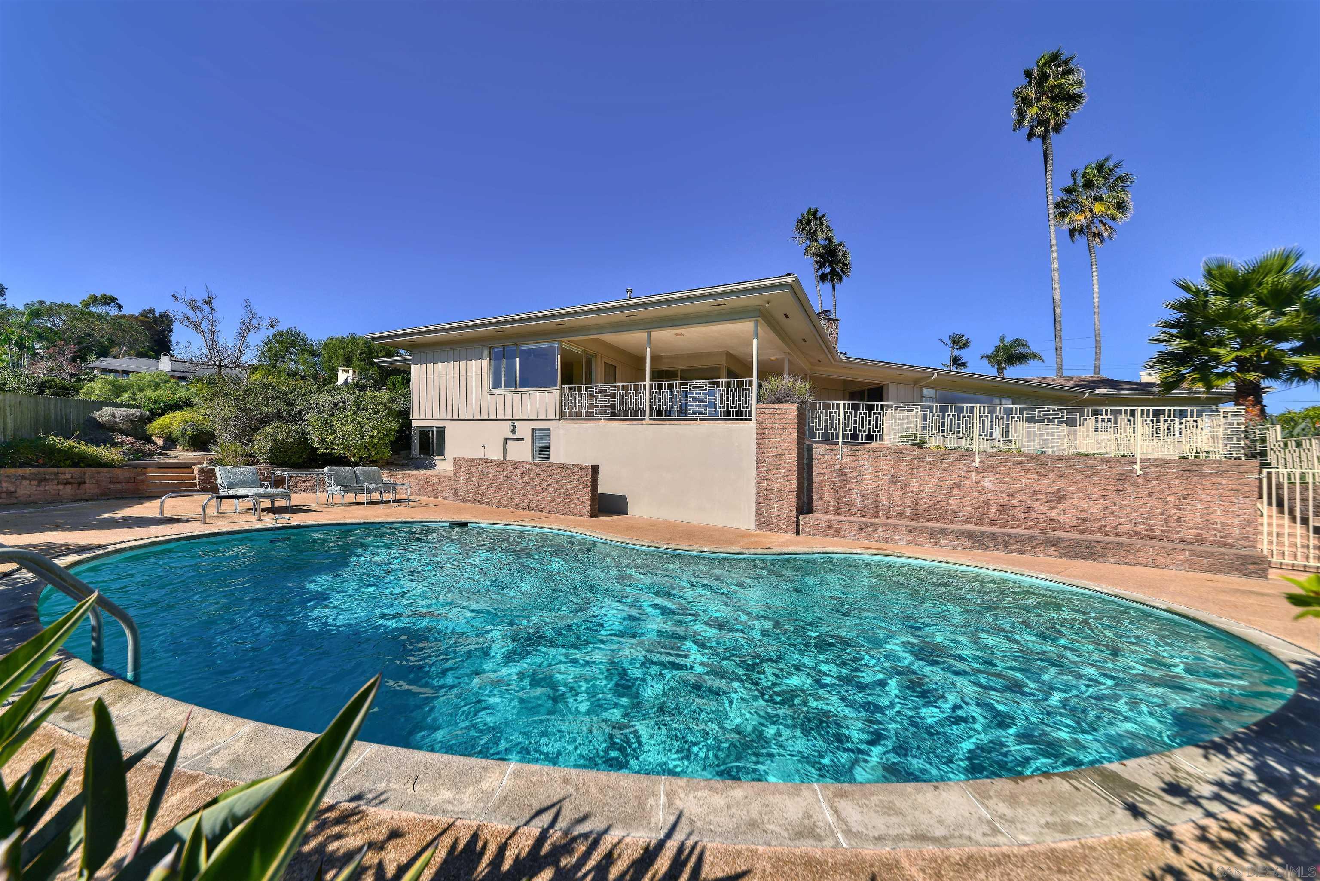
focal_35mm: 12
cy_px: 440
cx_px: 660
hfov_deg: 112.6
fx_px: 440
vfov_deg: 90.0
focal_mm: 12
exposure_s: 1/800
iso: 100
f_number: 5.6
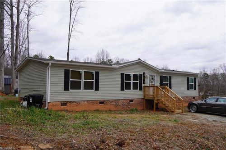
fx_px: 198
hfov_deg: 59.5
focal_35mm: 32
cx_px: 113
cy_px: 75
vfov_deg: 41.7
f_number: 8
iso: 100
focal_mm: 21
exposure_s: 1/125
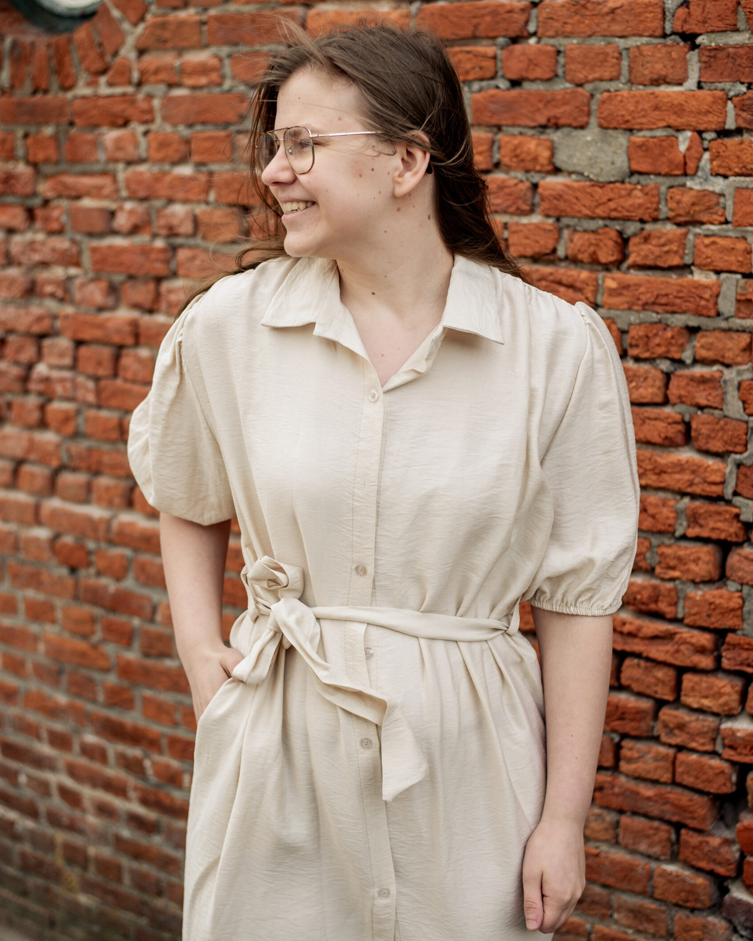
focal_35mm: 57
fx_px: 1588
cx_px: 373
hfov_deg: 26.7
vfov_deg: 33.0
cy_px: 451
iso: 160
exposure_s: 1/800
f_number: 2.5
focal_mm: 50
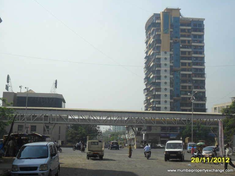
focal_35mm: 53
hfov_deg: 36.2
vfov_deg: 27.5
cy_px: 88
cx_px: 119
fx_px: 360
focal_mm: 9.3
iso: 100
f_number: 5
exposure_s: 1/1000
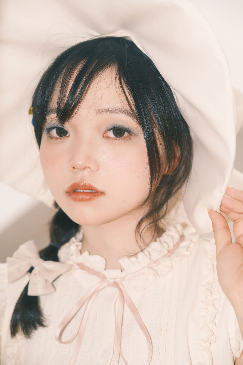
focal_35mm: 83
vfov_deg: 24.5
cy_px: 182
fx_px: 840
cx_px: 122
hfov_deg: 16.5
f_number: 2.8
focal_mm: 55
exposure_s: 1/250
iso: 320
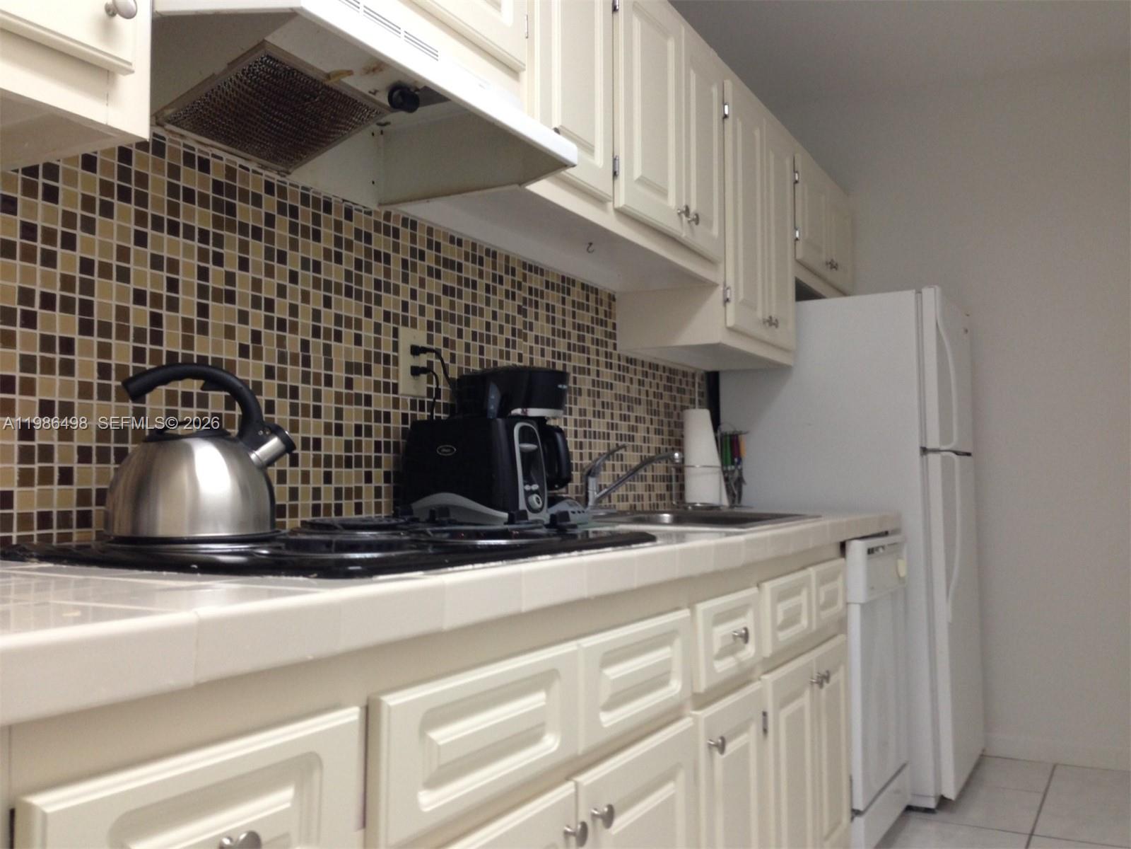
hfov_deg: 55.4
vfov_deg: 42.9
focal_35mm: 33
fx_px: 1078
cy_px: 424
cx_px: 566
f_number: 2.4
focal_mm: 4.13
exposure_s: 1/20
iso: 80
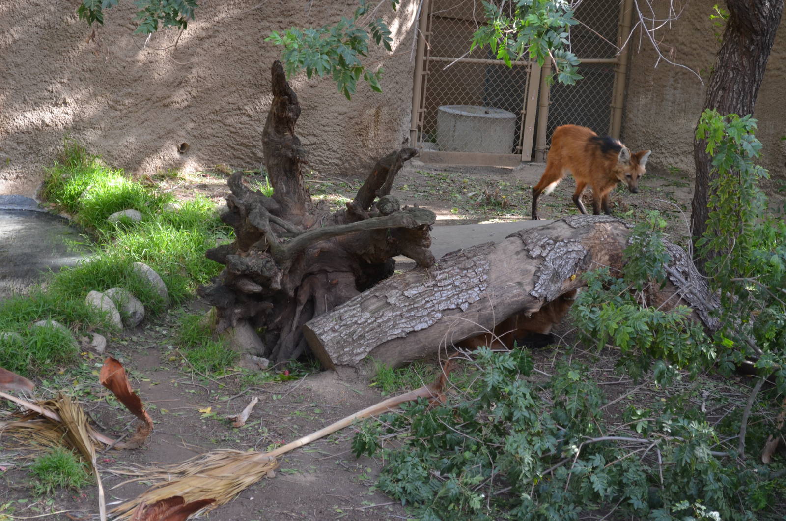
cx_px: 393
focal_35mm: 82
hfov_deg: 24.7
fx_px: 1798
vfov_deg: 16.5
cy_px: 260
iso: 400
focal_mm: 55
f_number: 5.6
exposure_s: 1/80
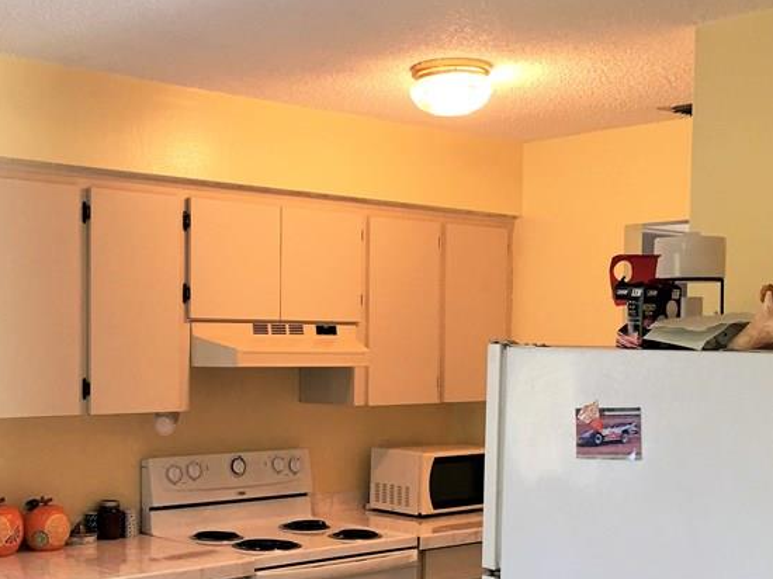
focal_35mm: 54
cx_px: 243
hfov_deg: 35.1
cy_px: 402
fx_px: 1205
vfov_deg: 26.8
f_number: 2.2
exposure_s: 1/15
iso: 32
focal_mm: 4.15
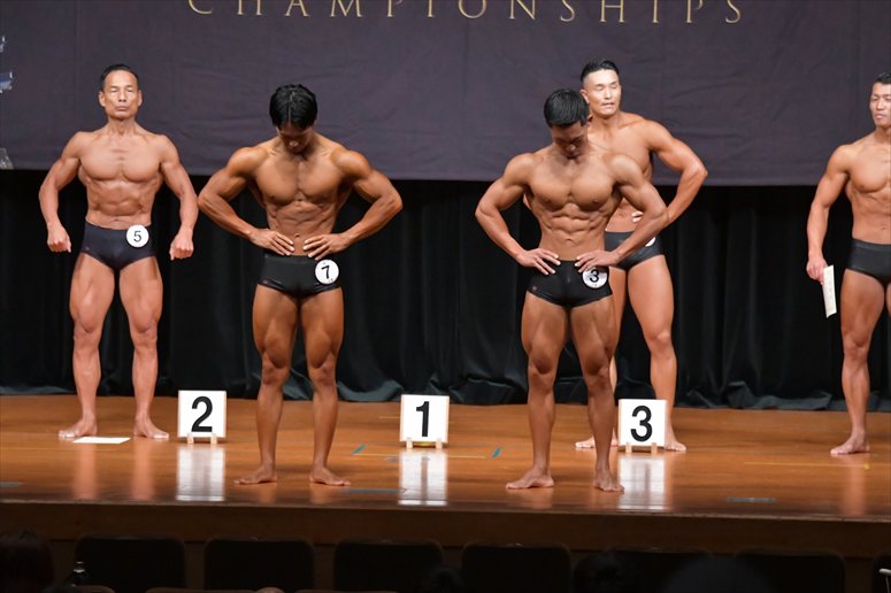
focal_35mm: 202
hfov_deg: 10.2
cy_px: 296
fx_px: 4997
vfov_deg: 6.8
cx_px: 446
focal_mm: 135
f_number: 5.6
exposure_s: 1/400
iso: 6400
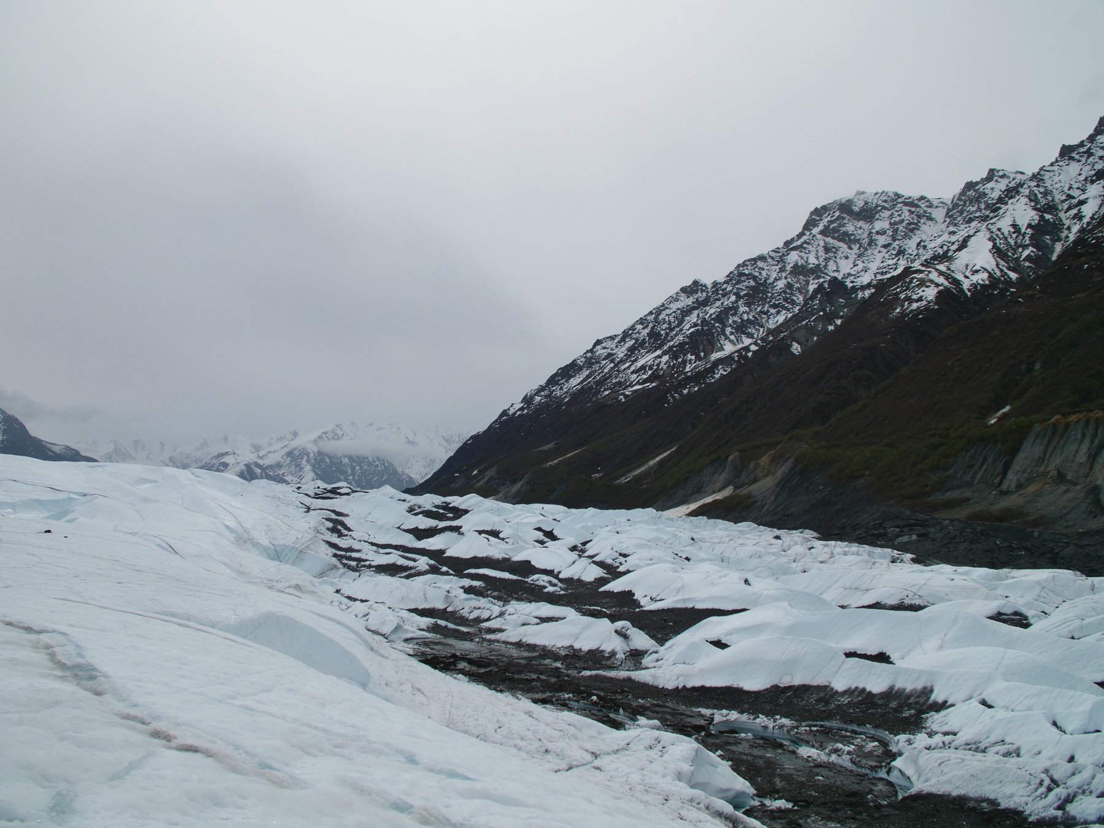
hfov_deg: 60.0
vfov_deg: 46.8
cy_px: 414
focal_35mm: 30
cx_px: 552
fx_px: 957
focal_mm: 15
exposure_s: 1/1000
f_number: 8
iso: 200
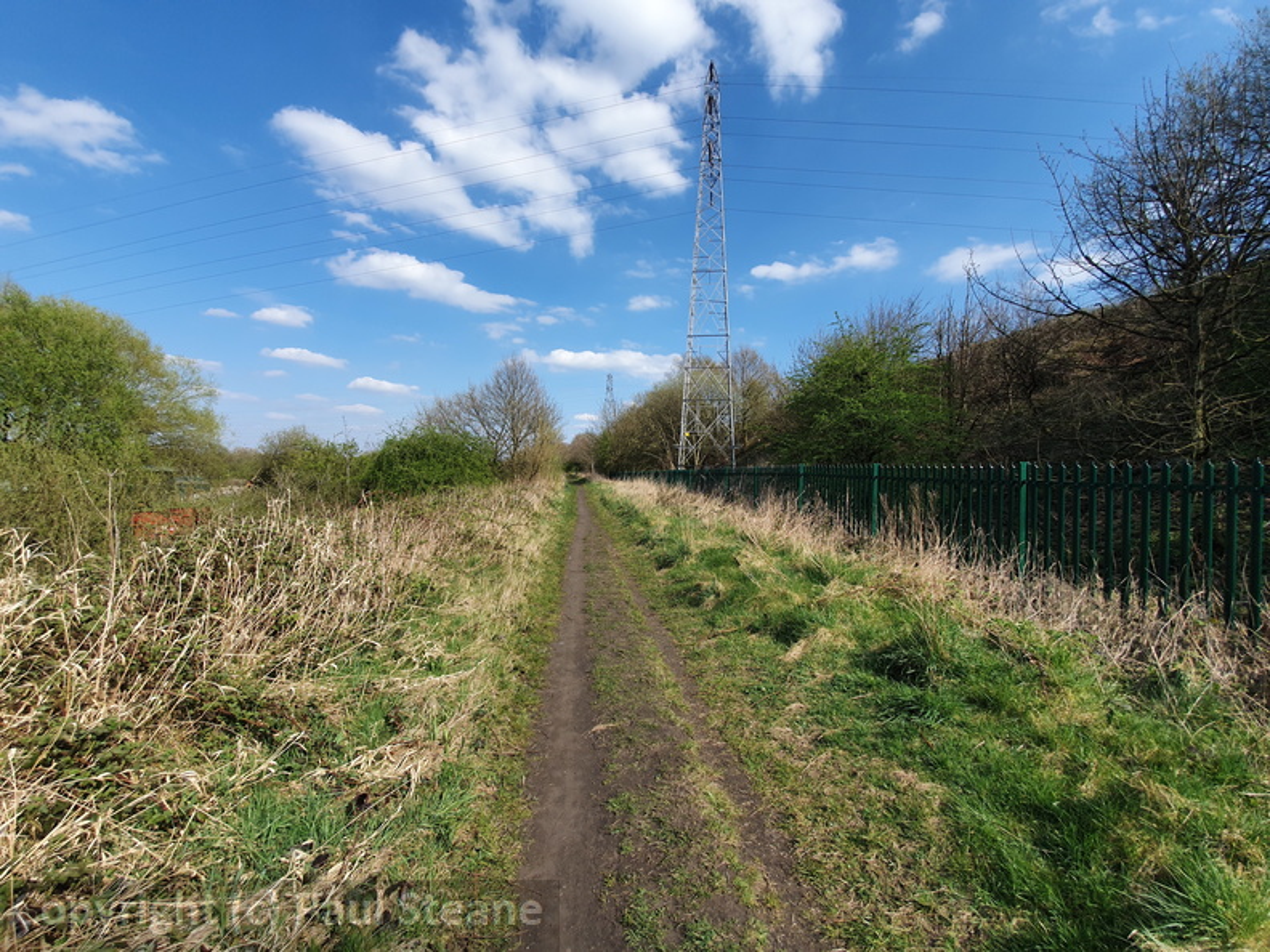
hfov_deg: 106.2
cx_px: 635
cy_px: 476
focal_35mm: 13
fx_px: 477
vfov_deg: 89.9
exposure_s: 1/954
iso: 50
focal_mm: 1.8
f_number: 2.2
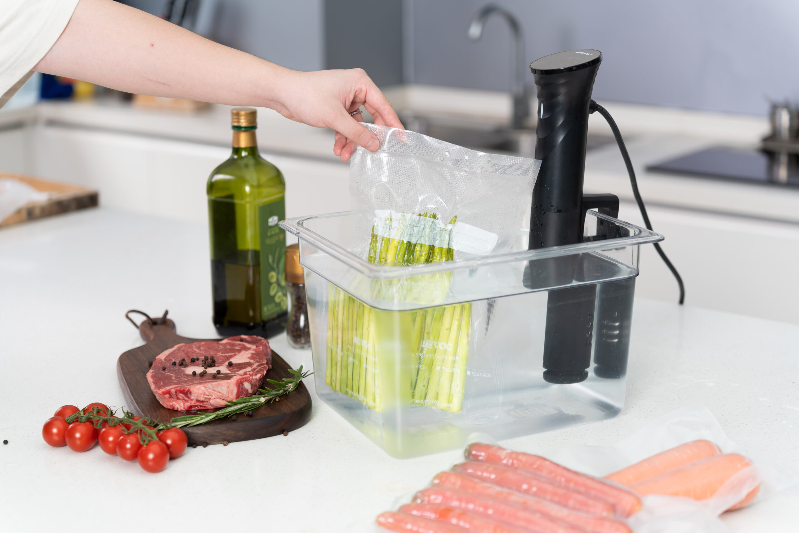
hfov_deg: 31.4
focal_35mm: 64
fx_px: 1420
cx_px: 400
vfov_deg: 21.2
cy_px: 266
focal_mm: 64
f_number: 2.8
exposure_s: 1/125
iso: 125
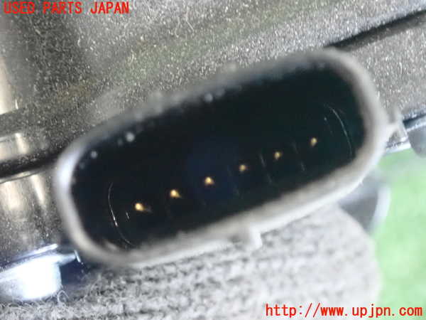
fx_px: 1231
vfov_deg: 14.8
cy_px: 160
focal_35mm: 100
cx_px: 213
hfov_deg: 19.6
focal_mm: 18
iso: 6400
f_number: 4.9
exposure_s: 1/30
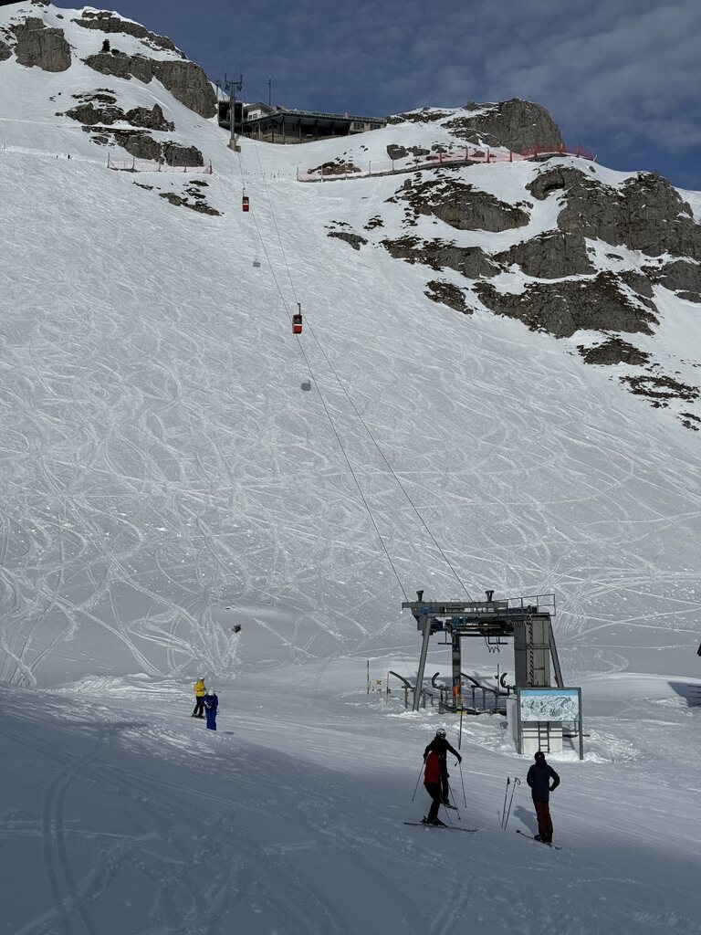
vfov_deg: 39.7
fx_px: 1296
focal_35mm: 48
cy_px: 468
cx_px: 350
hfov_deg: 30.3
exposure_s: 1/20000
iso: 80
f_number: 1.78
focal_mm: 6.86
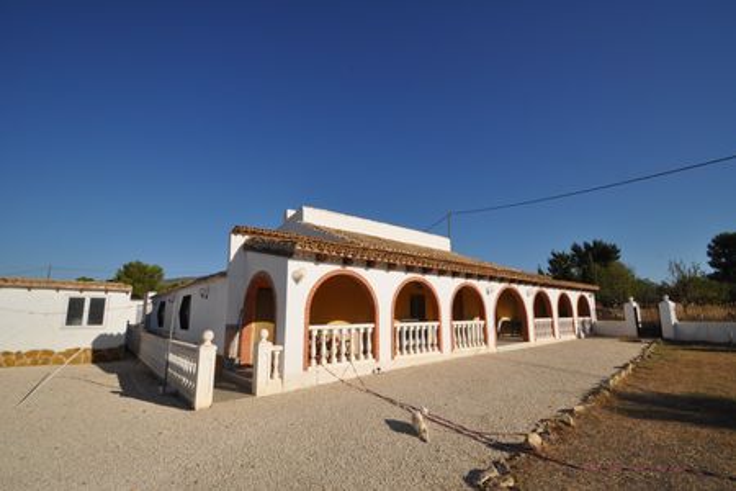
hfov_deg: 100.4
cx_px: 368
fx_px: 307
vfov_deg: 77.3
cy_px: 246
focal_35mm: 15
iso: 200
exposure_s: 1/200
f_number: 20
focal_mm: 10
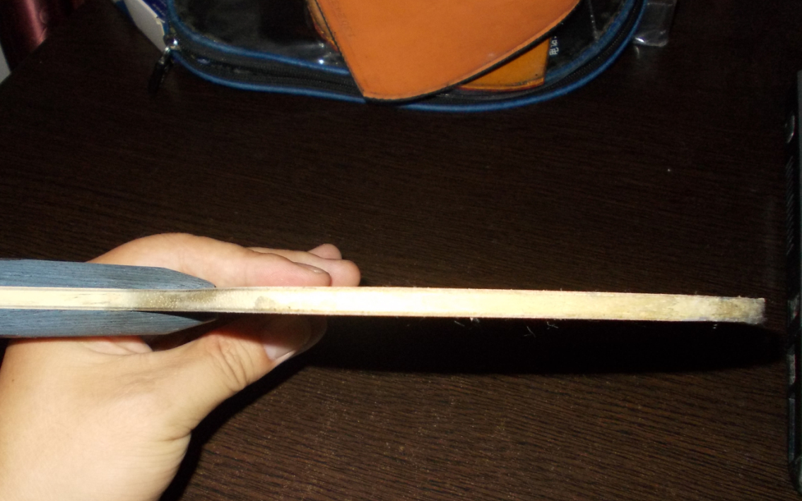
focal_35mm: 34
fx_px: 743
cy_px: 284
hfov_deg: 56.5
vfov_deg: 37.2
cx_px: 344
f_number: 2.7
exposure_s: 1/25
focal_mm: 4
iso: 200
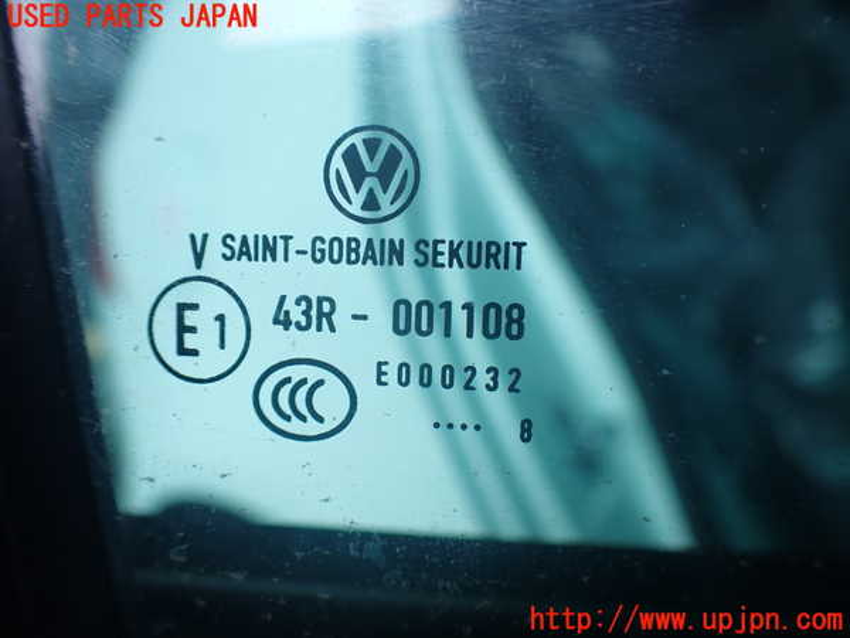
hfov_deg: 60.0
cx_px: 425
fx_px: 737
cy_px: 319
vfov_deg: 46.8
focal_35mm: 30
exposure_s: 1/160
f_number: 2.3
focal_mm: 5.4
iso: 100
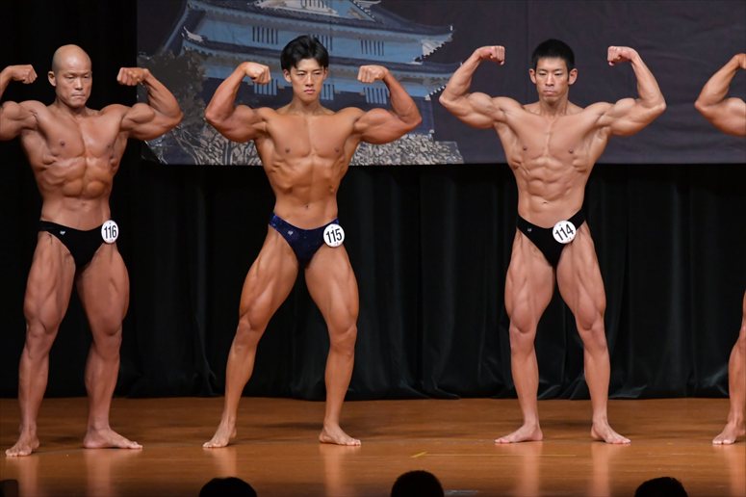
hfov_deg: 7.6
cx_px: 373
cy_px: 248
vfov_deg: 5.1
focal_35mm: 270
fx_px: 5592
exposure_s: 1/400
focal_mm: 180
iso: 5000
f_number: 5.6
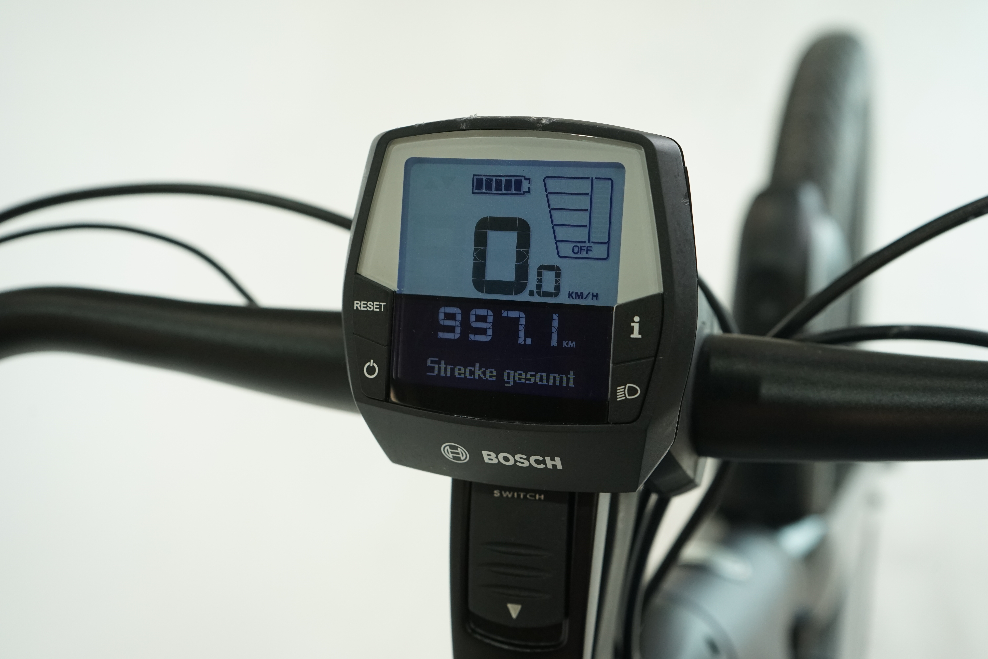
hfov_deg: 47.4
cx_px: 494
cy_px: 330
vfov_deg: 32.6
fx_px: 1125
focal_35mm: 41
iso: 1600
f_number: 5.6
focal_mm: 41
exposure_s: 1/200
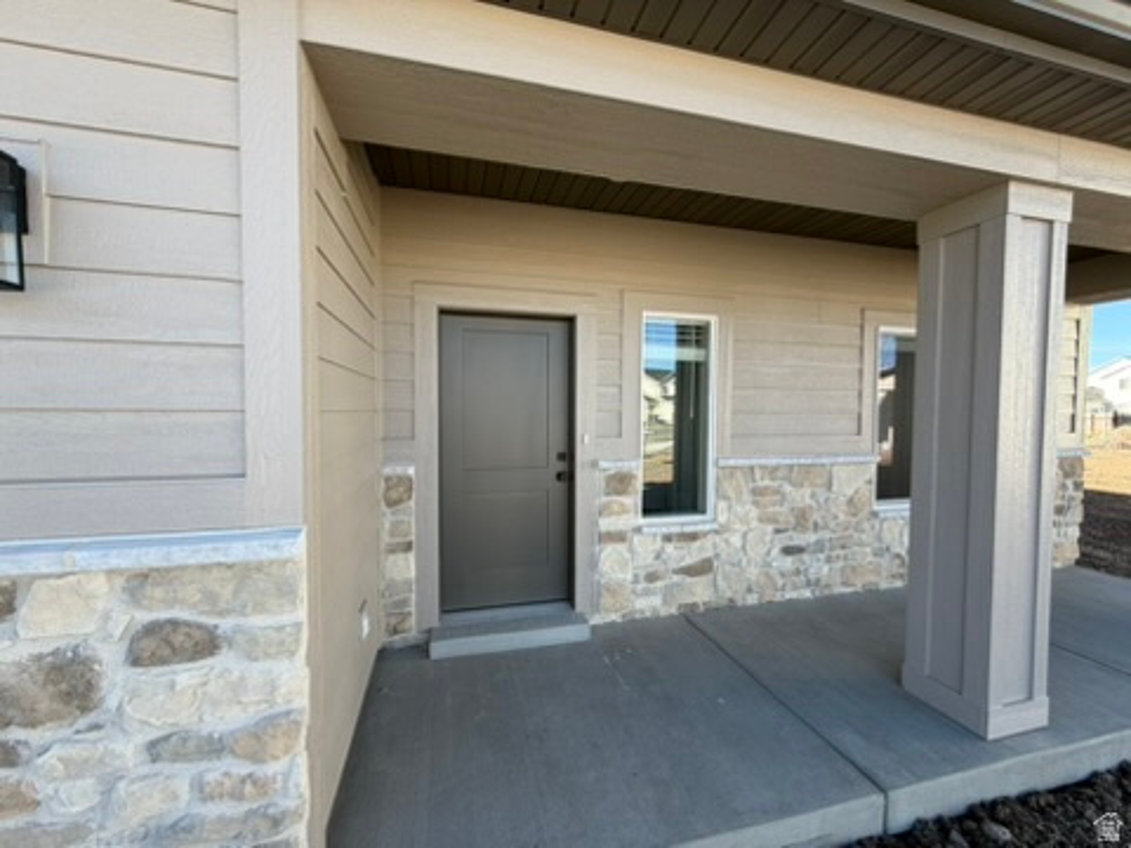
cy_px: 424
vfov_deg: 85.7
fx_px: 457
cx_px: 566
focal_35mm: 14
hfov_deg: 102.1
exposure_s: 1/316
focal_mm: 2.22
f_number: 2.2
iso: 50
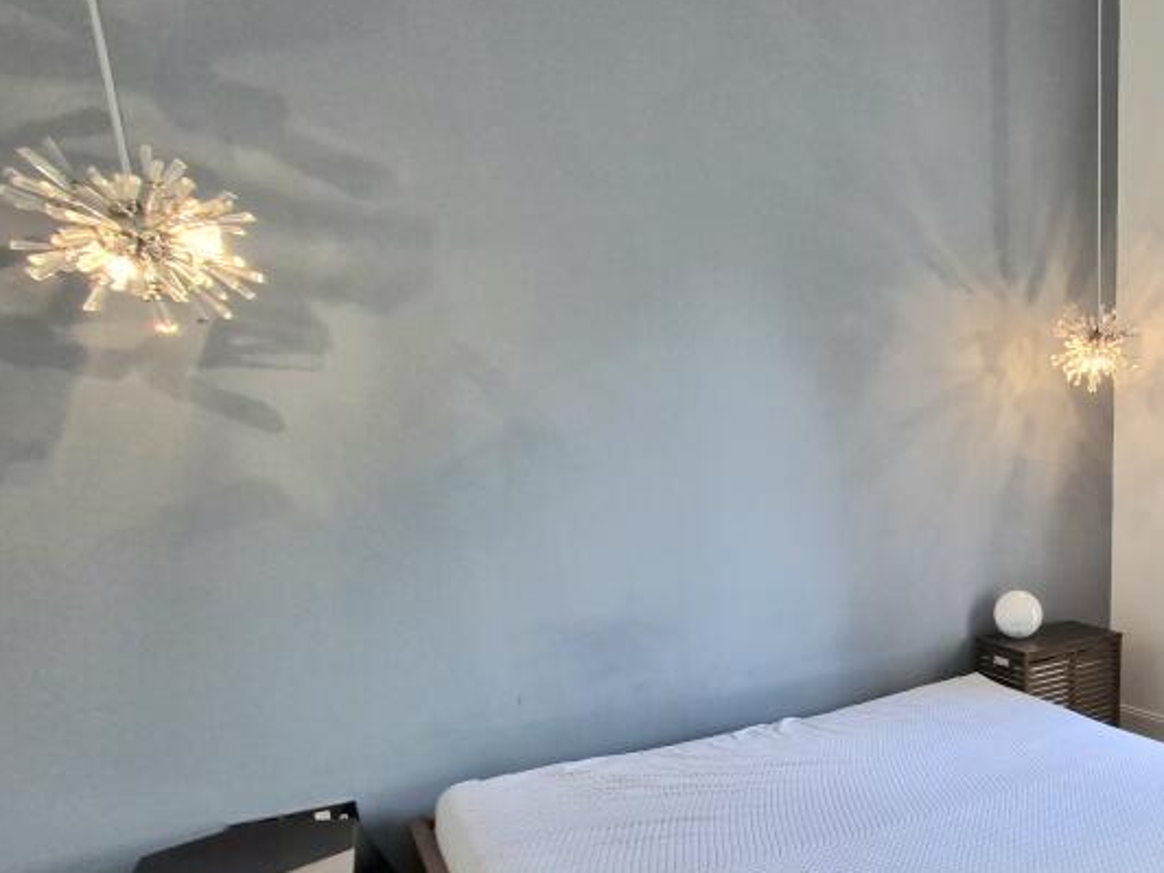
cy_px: 652
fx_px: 841
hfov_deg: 57.8
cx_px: 1081
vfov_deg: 52.5
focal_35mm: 25
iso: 80
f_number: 2.2
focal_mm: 1.74
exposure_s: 1/100
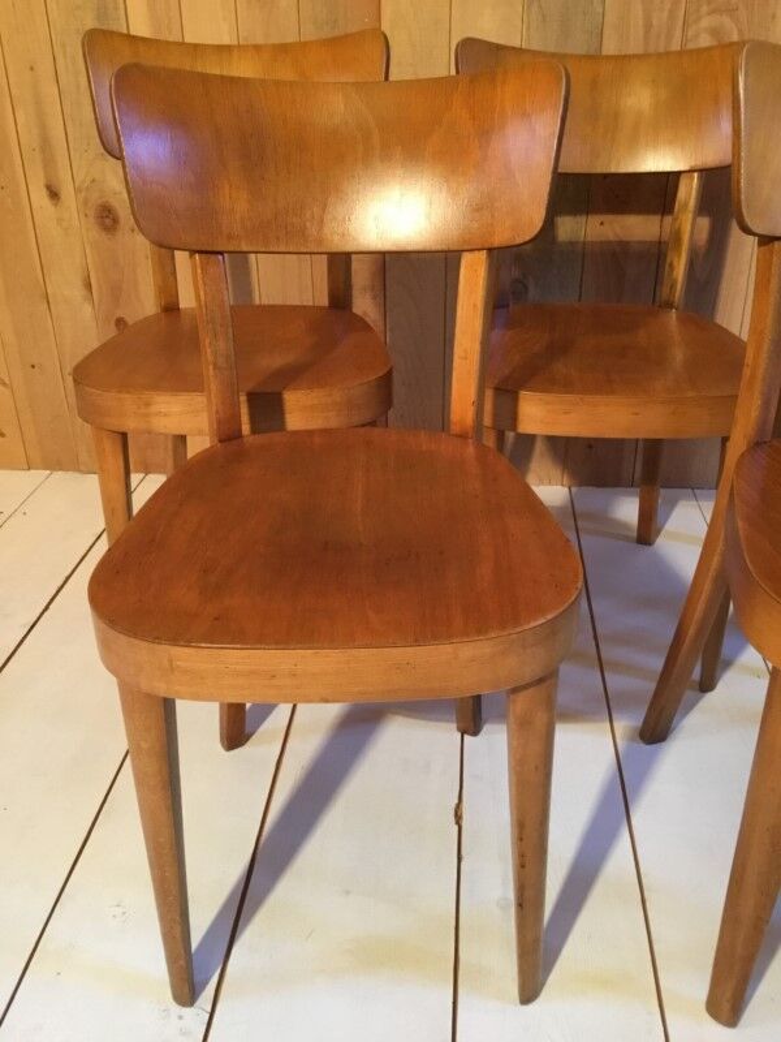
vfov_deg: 58.4
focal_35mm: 31
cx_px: 390
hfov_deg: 45.4
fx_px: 933
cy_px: 521
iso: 200
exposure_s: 1/33
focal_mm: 3.3
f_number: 2.4
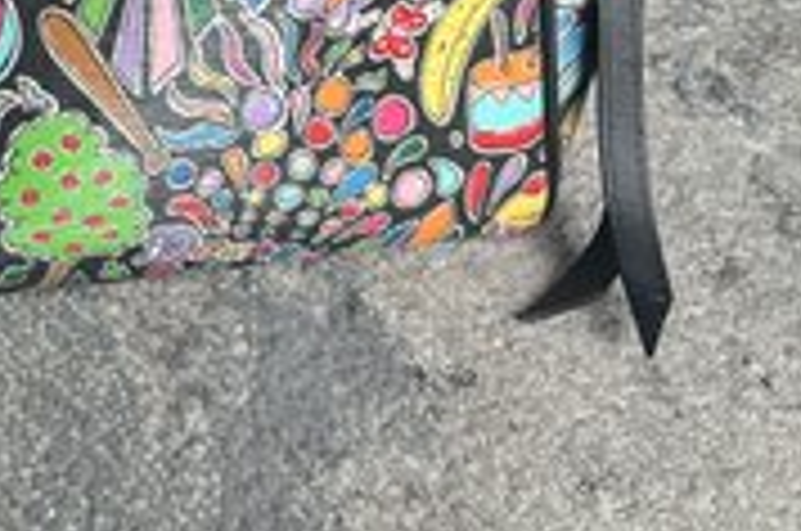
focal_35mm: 83
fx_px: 1843
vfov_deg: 14.6
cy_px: -385
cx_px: -241
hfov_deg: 22.0
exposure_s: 1/371
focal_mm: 5.7
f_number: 1.5
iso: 50
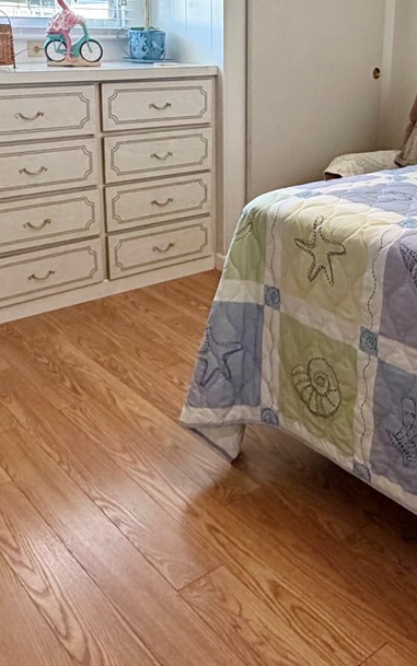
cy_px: 218
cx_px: 268
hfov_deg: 32.6
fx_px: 709
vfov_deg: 49.4
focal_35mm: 39
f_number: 2.2
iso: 200
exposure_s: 1/60
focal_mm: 2.22
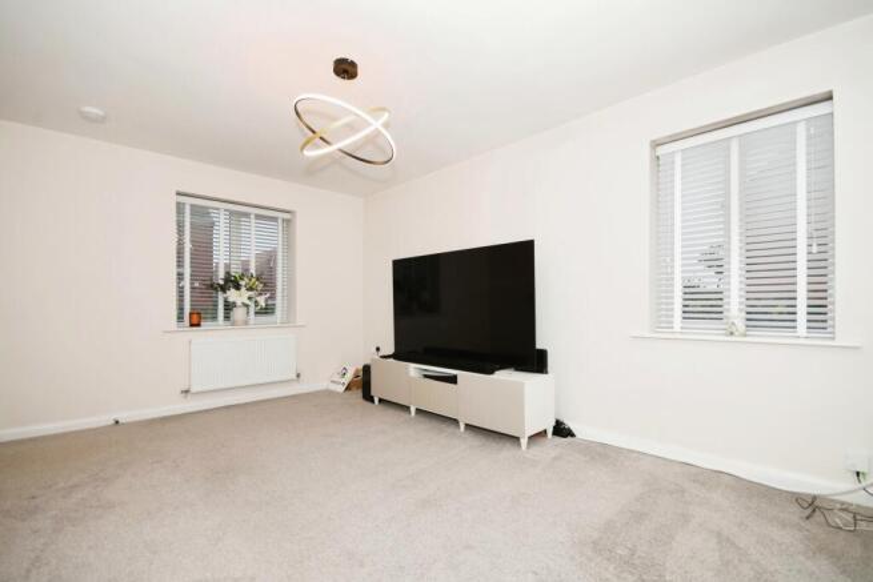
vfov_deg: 77.4
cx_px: 436
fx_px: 364
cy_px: 291
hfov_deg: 100.4
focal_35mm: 15
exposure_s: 1/60
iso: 400
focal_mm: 10
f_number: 8
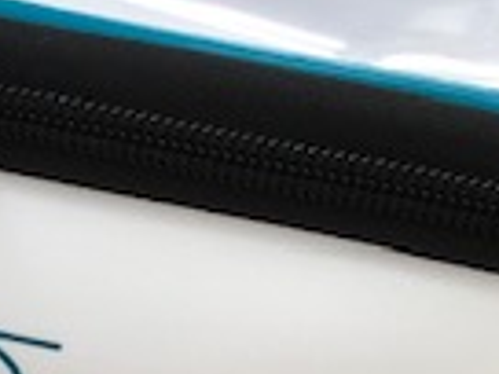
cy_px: 697
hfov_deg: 12.5
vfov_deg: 10.5
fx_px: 1903
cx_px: -602
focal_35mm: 132
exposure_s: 1/33
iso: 32
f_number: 1.8
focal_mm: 3.99
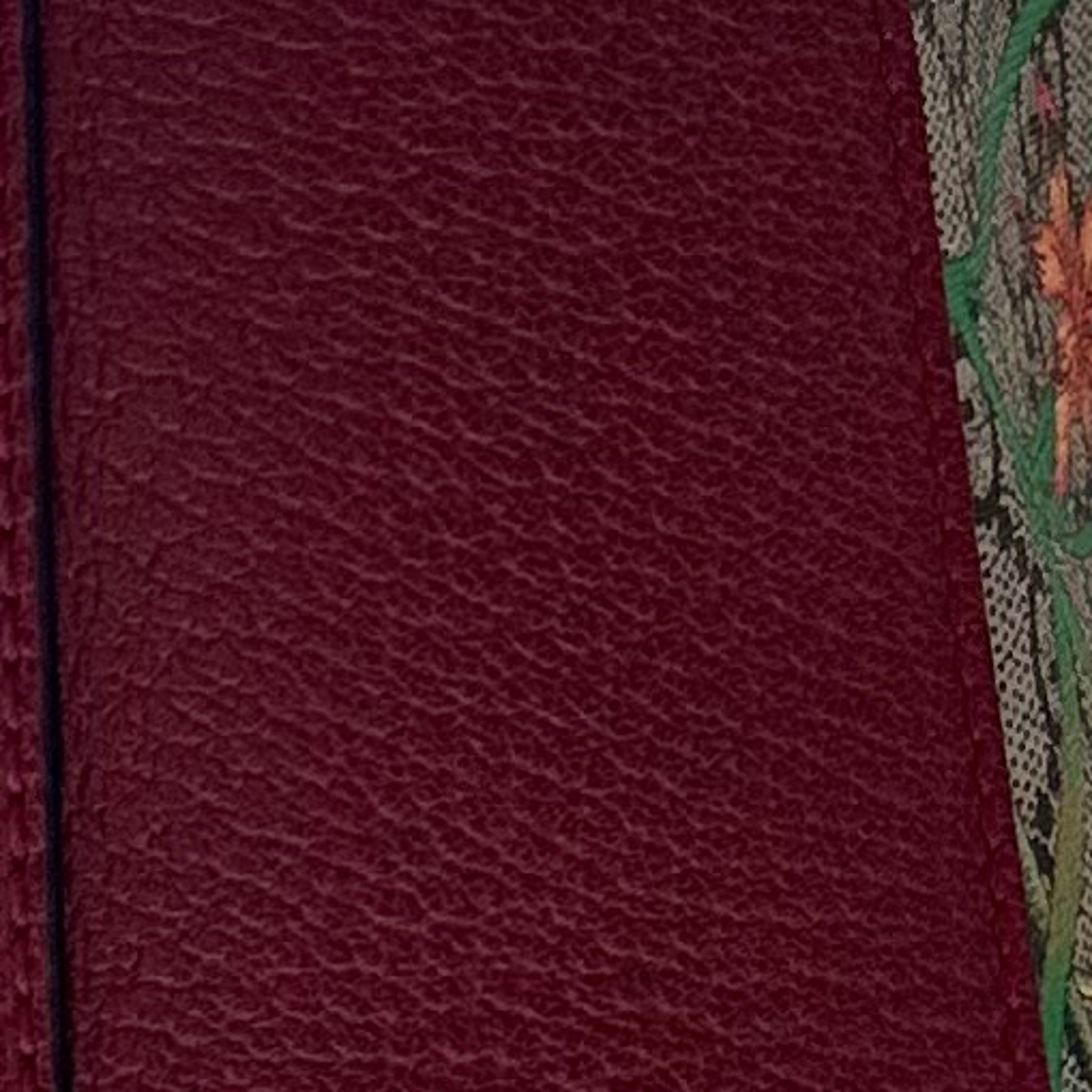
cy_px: 393
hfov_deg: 10.3
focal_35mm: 168
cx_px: 86
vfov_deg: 10.4
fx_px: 5996
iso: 100
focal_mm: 6.86
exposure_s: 1/121
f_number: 1.78
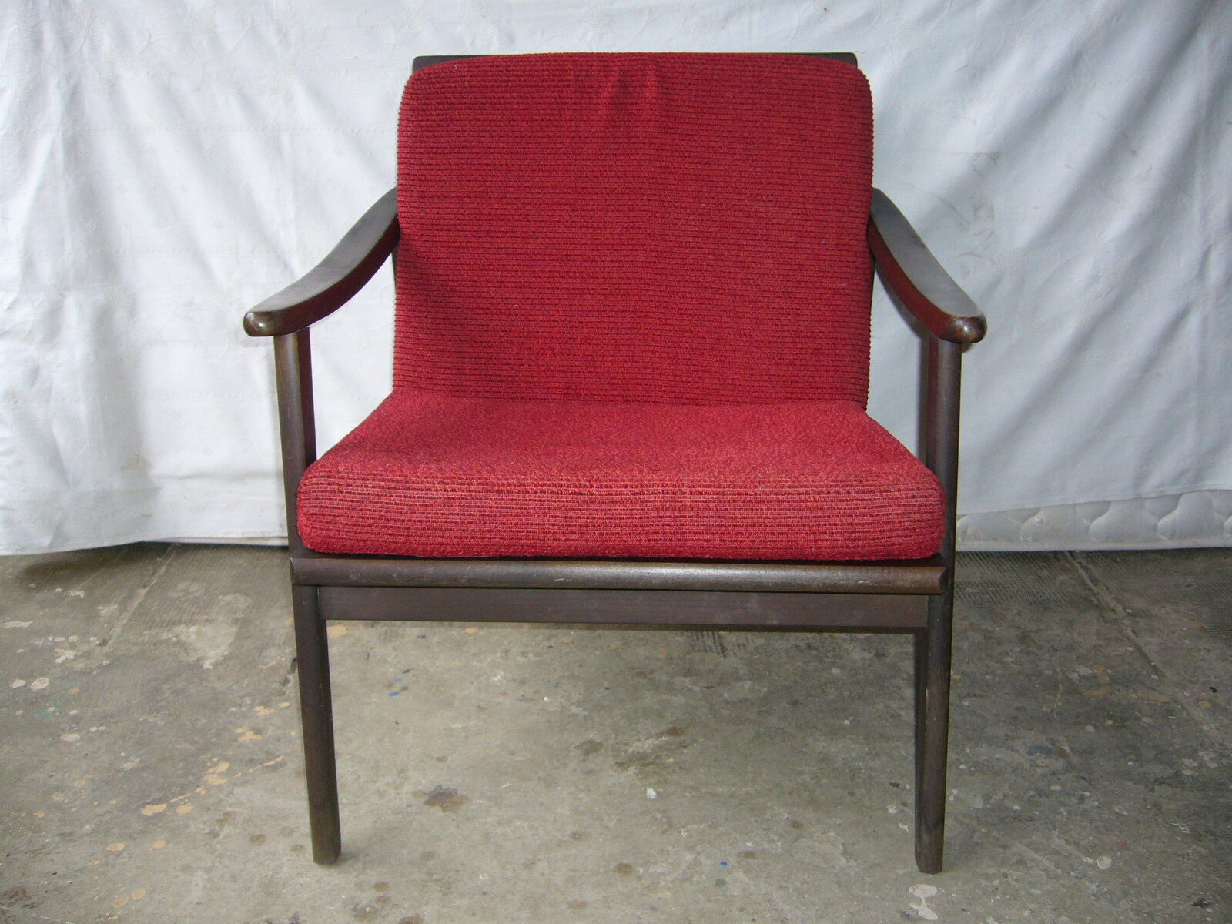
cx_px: 616
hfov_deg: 52.6
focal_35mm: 35
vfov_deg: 40.7
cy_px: 462
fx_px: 1246
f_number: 2.8
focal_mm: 5.8
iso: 100
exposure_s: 1/60
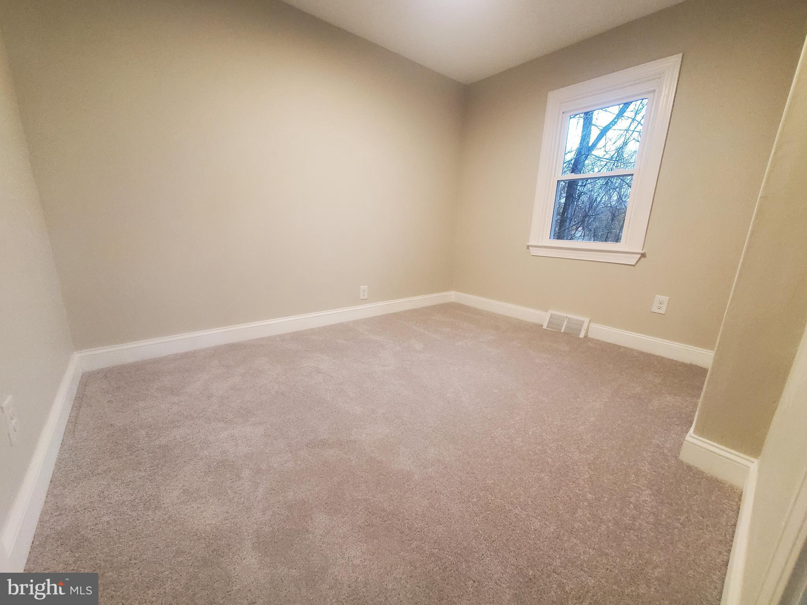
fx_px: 303
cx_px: 404
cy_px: 302
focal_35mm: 13
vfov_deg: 89.9
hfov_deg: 106.2
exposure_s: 1/60
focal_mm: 1.8
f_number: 2.2
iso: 500
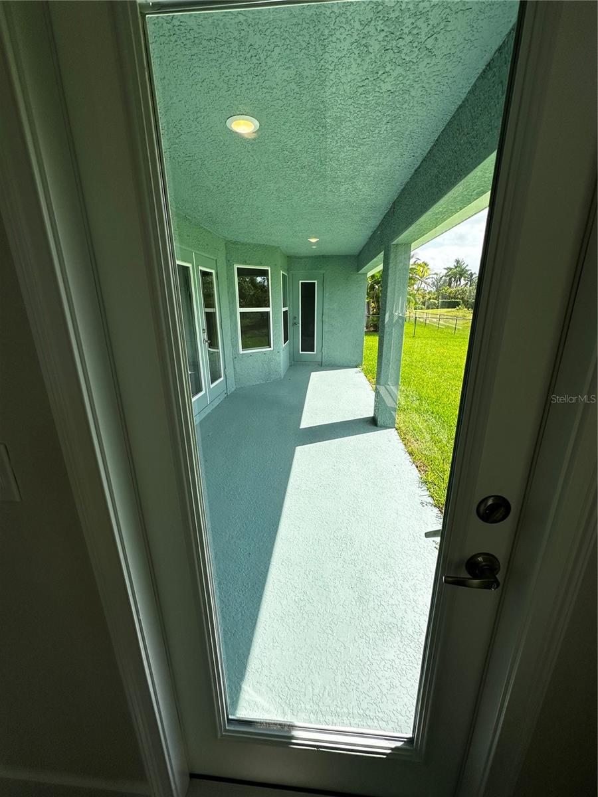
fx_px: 322
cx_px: 299
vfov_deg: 102.1
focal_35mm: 14
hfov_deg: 85.7
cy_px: 398
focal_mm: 2.22
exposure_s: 1/1383
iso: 50
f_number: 2.2
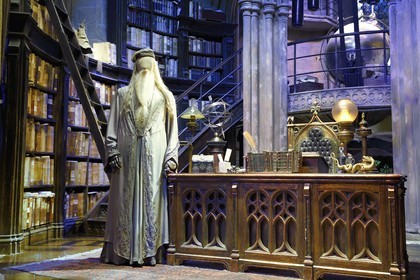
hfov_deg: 50.7
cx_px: 210
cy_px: 140
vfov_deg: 35.1
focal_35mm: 38
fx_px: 443
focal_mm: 38
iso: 1600
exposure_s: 1/10
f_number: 6.3
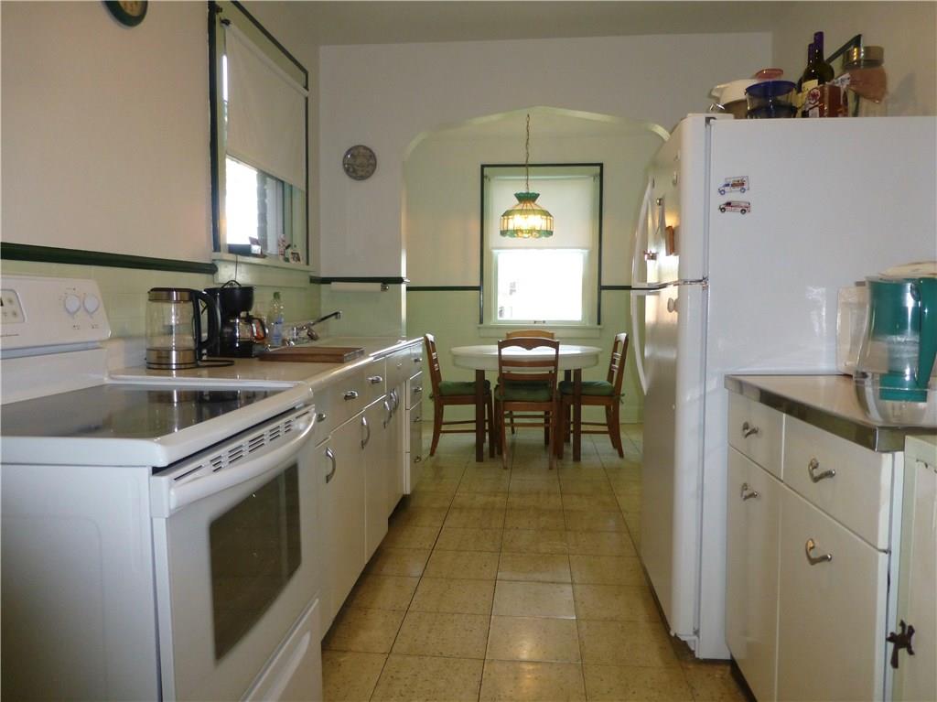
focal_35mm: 24
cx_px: 468
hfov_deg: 71.6
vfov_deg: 56.8
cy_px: 351
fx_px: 649
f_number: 3.3
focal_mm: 4.3
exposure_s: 1/60
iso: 250
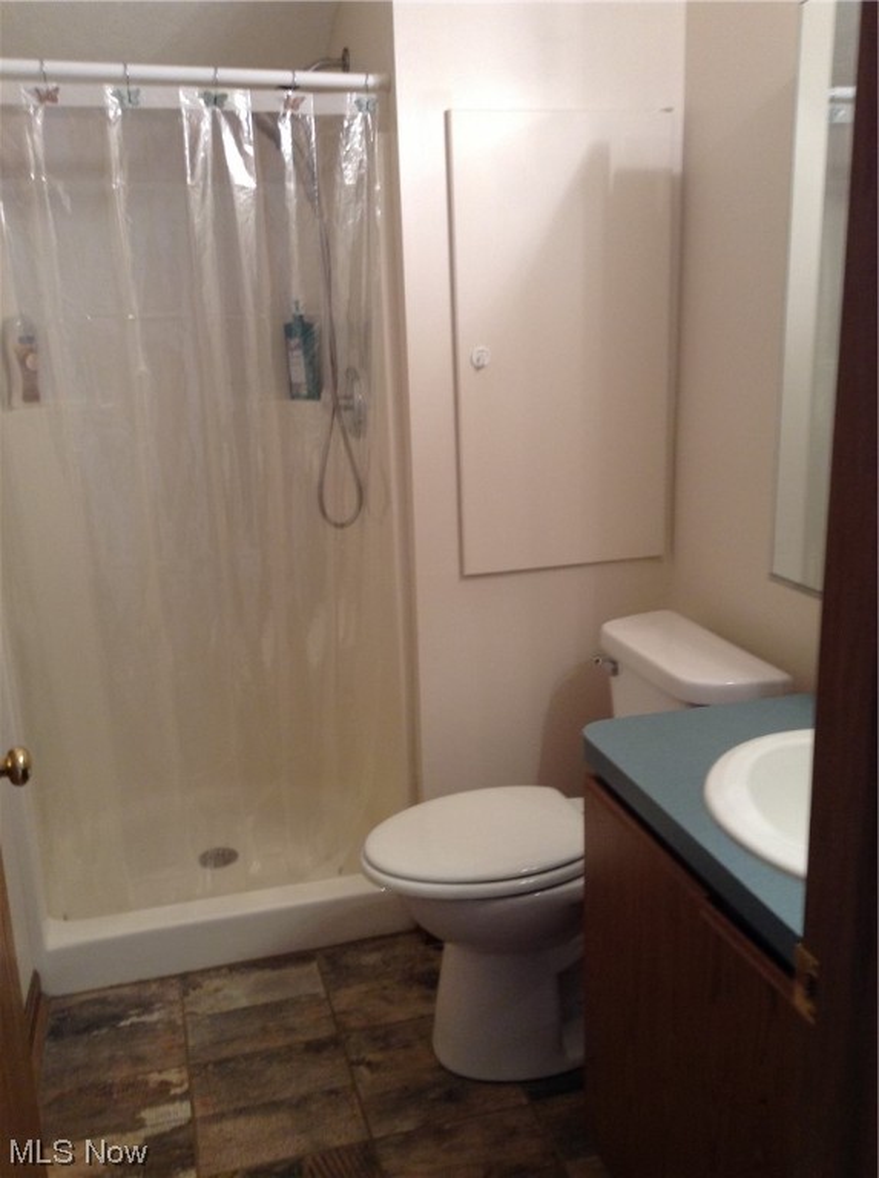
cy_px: 589
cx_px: 440
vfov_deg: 55.4
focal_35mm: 33
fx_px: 1121
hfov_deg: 42.8
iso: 50
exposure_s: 1/24
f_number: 2.4
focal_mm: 3.3
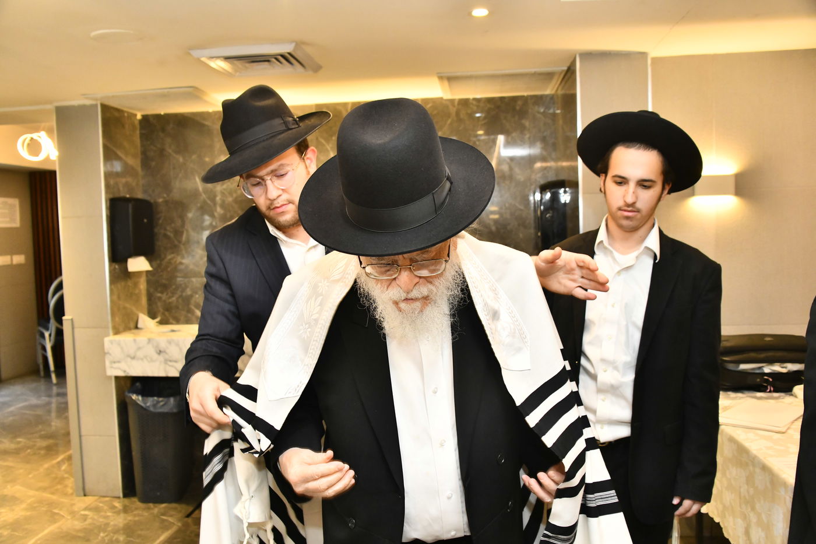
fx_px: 725
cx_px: 408
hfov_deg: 58.7
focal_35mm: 32
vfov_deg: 41.1
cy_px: 272
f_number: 5.6
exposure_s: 1/160
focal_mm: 32
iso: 2000
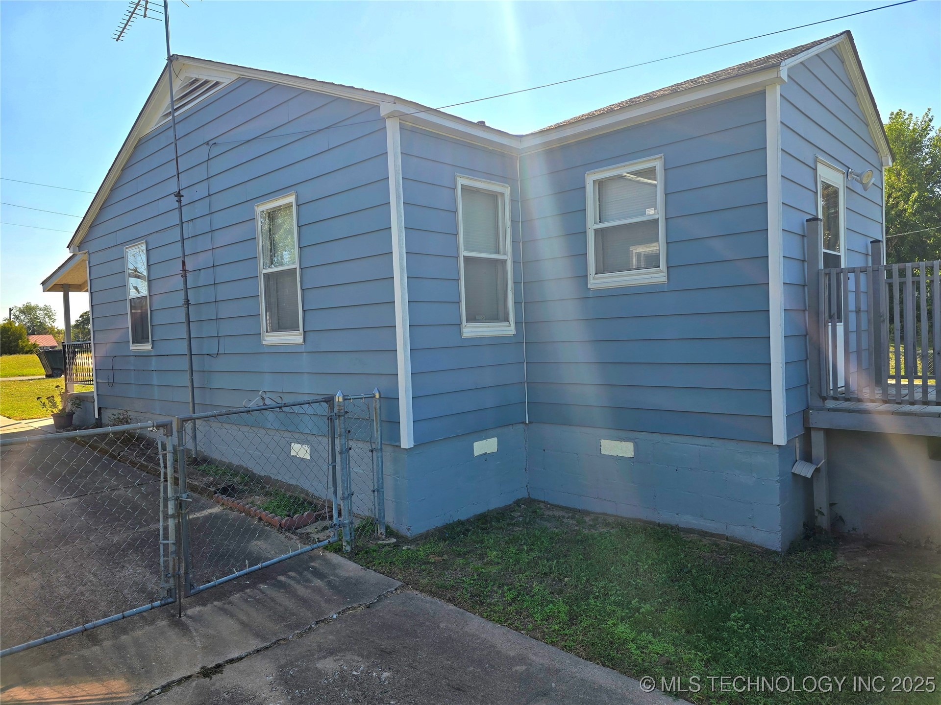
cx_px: 470
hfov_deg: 73.9
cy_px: 352
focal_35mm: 23
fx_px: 625
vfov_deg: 58.9
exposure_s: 1/909
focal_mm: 6.3
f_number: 1.7
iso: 12
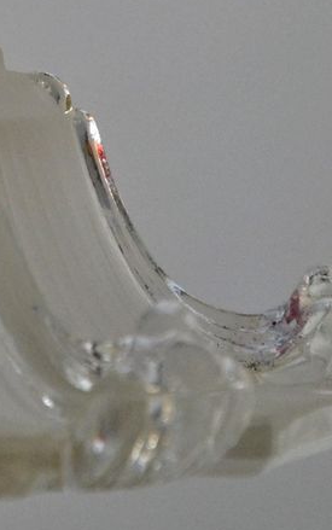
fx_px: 4481
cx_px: -42
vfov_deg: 6.7
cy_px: -127
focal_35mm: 310
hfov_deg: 4.2
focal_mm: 66
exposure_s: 1/125
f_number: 5.3
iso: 1800
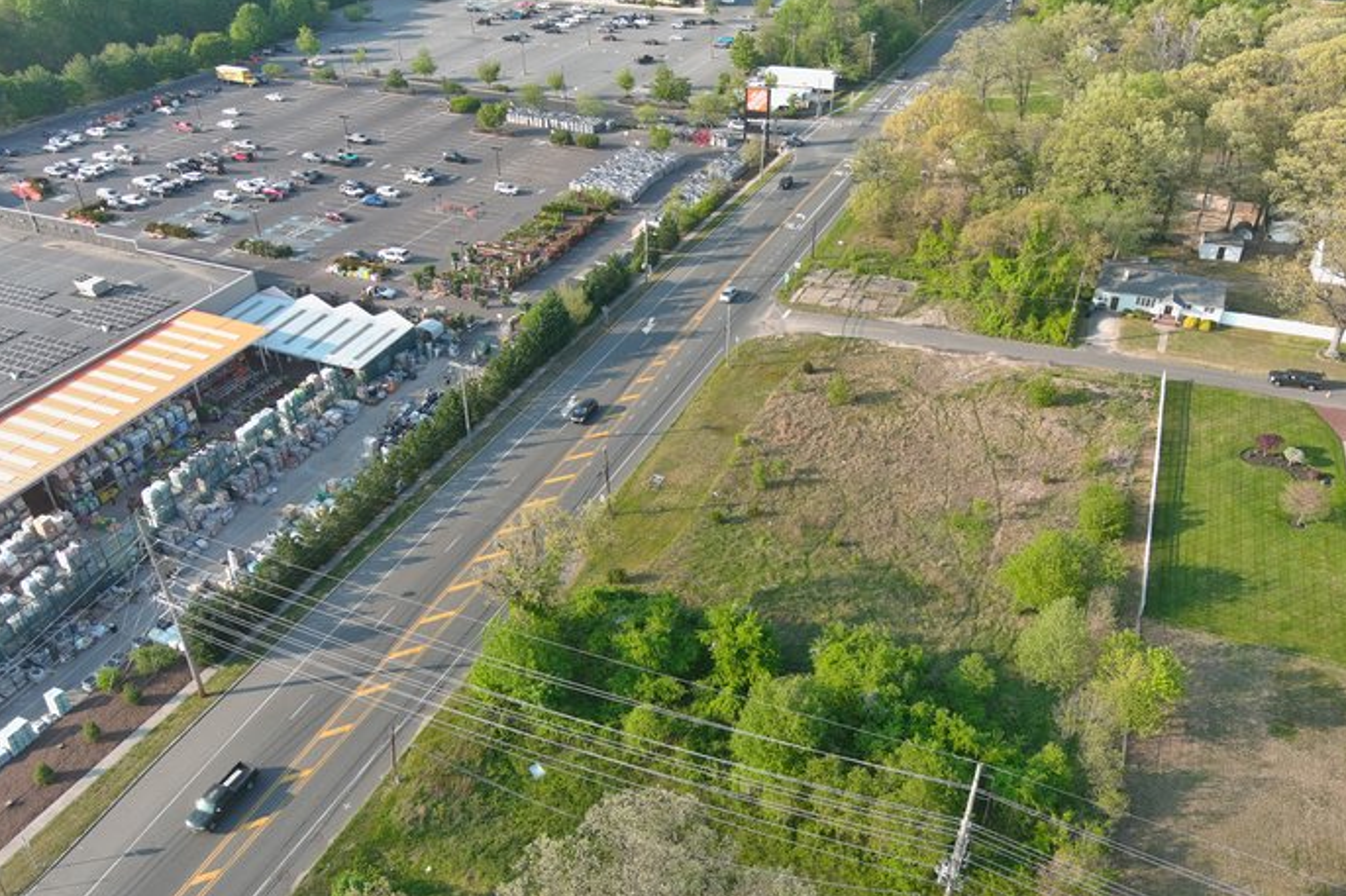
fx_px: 1121
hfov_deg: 61.9
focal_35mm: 30
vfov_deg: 43.6
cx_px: 677
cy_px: 454
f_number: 2.8
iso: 100
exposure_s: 1/320
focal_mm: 10.57
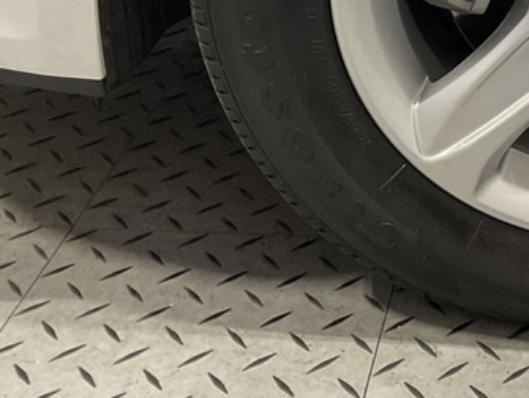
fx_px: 1270
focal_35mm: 83
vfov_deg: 16.6
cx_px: 602
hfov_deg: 22.1
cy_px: -145
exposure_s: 1/60
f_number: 1.8
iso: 100
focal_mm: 3
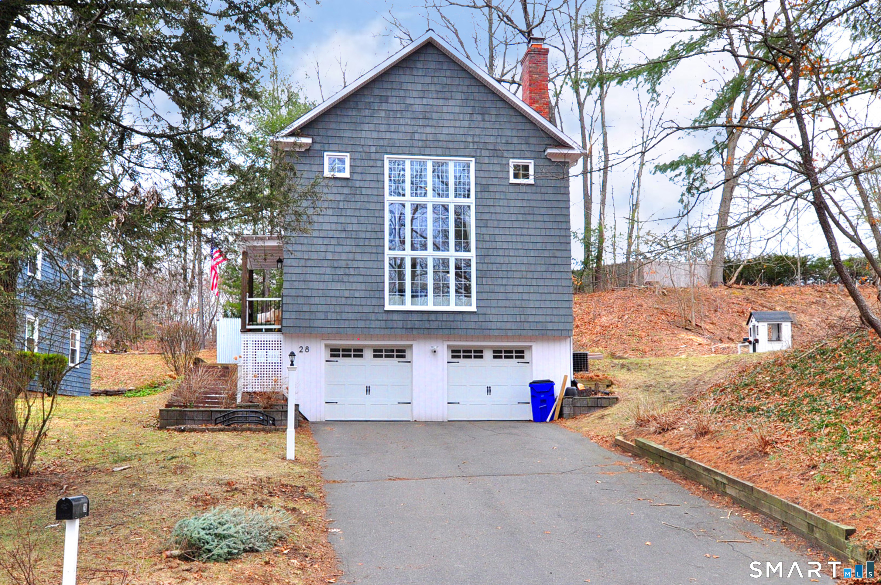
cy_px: 292
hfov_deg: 64.6
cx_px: 440
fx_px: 697
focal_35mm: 28
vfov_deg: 45.6
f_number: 9
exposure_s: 1/200
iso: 800
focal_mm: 19
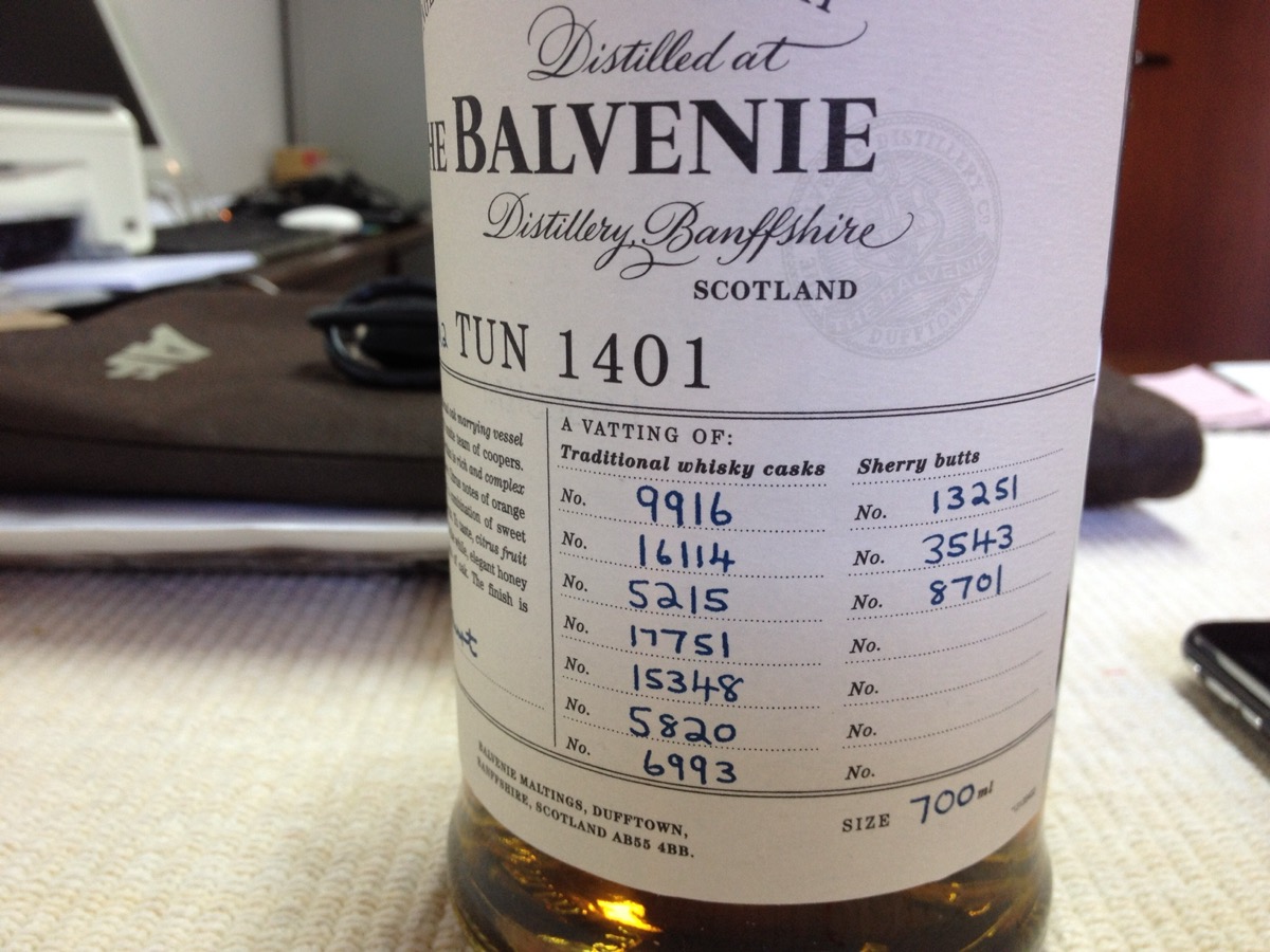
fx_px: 1284
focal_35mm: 35
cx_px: 635
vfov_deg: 40.7
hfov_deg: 52.6
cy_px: 476
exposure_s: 1/20
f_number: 2.4
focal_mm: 4.28
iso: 100
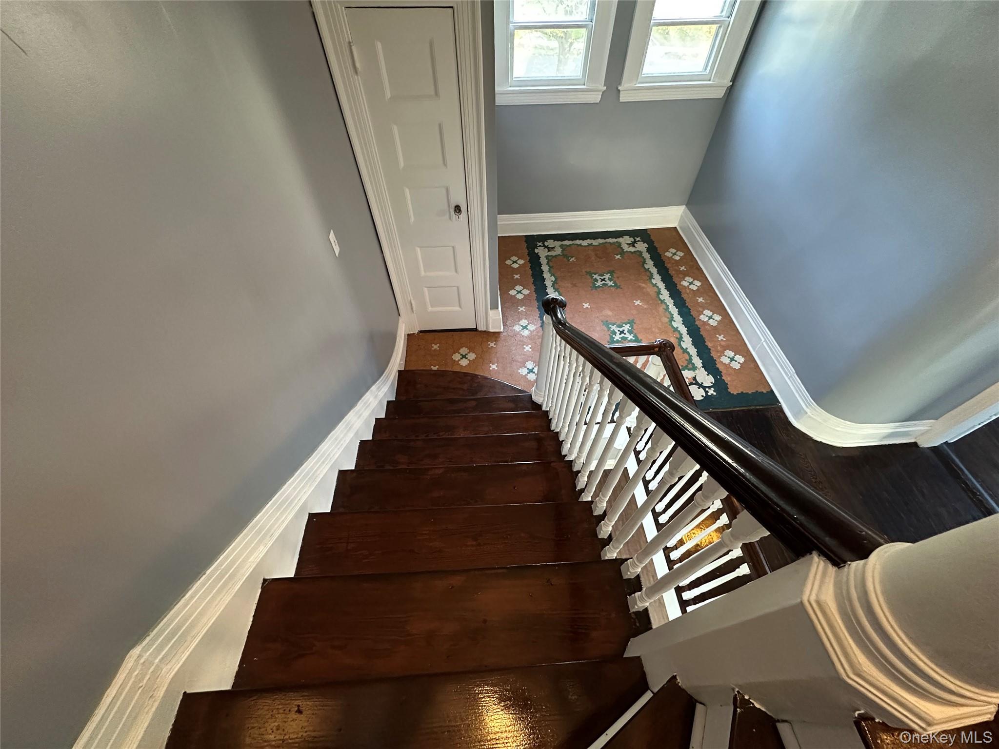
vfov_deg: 85.7
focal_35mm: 14
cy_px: 374
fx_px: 404
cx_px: 500
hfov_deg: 102.1
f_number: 2.2
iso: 800
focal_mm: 2.22
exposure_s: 1/60
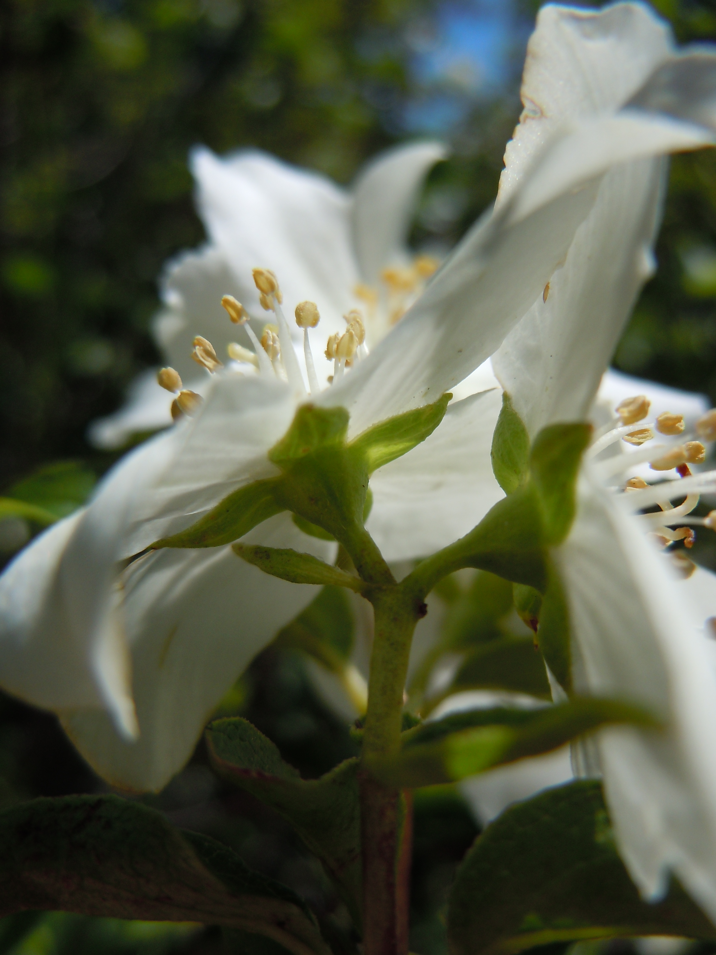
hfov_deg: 46.8
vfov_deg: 60.0
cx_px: 358
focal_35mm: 30
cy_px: 478
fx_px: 827
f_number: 7
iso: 100
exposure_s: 1/500
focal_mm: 5.4
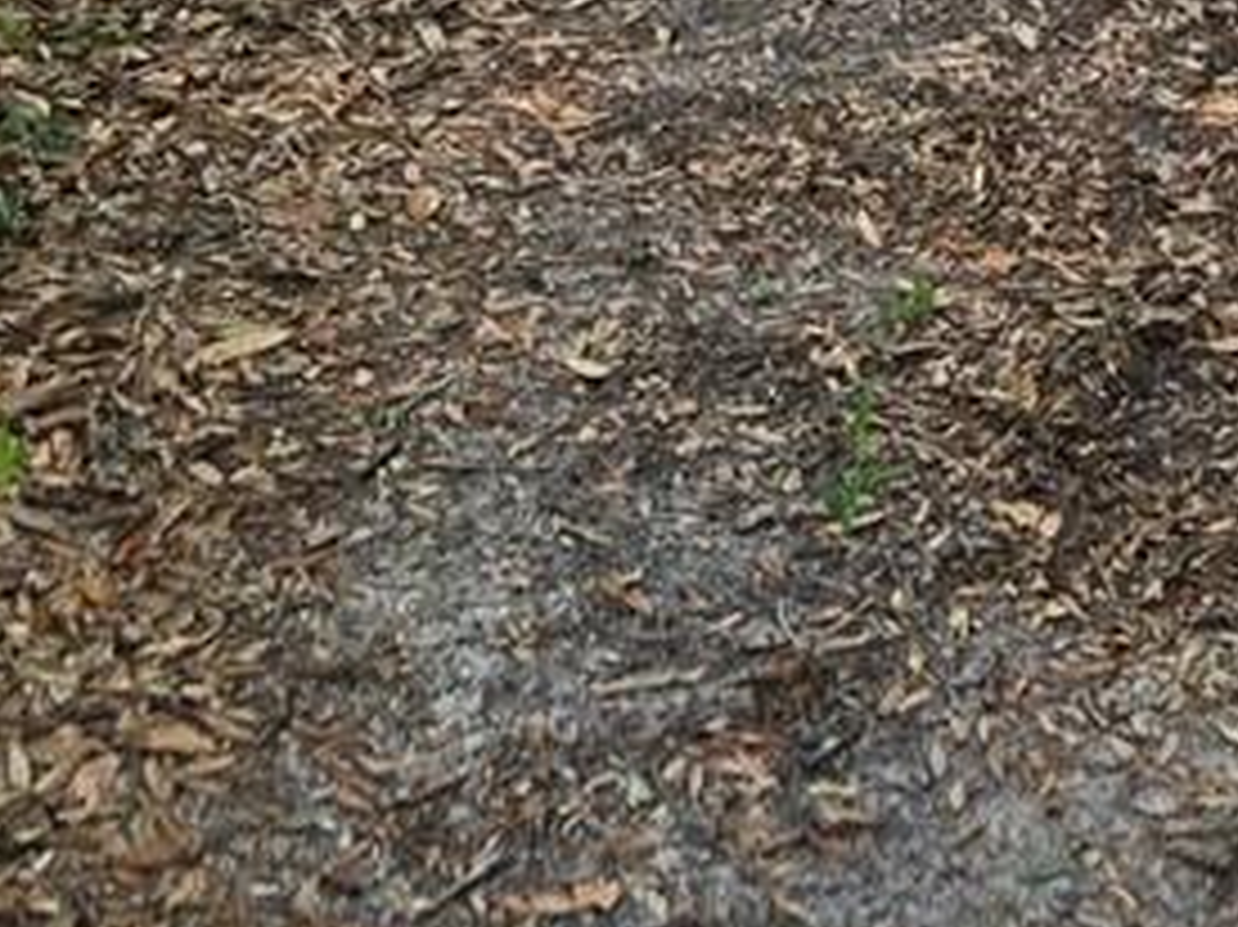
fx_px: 4790
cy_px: -1084
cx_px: 1202
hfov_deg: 14.5
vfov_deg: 10.0
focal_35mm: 134
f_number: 1.8
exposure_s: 1/180
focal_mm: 5.4
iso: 64
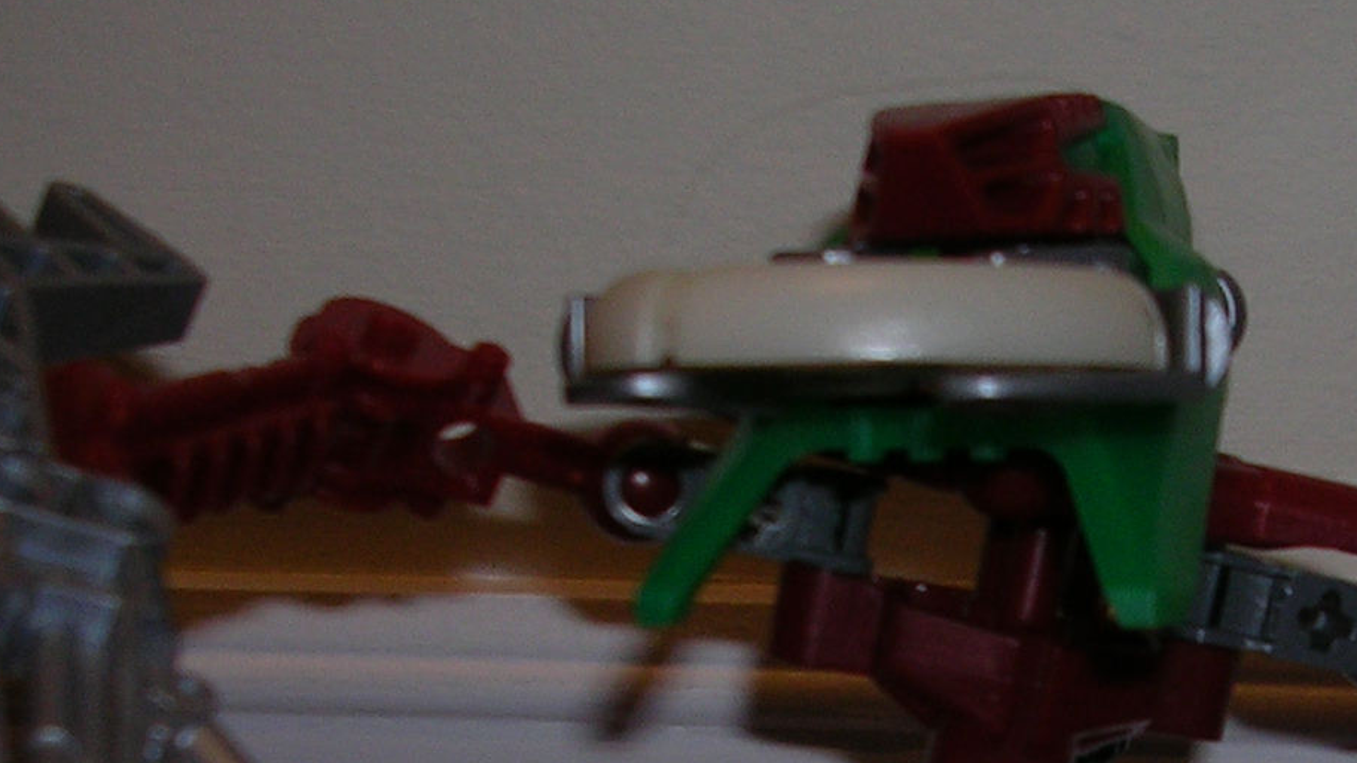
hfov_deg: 22.4
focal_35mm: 93
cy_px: 1026
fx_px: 3346
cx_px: 1217
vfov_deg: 12.6
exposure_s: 1/60.1
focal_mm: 5.8
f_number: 2.8
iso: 50
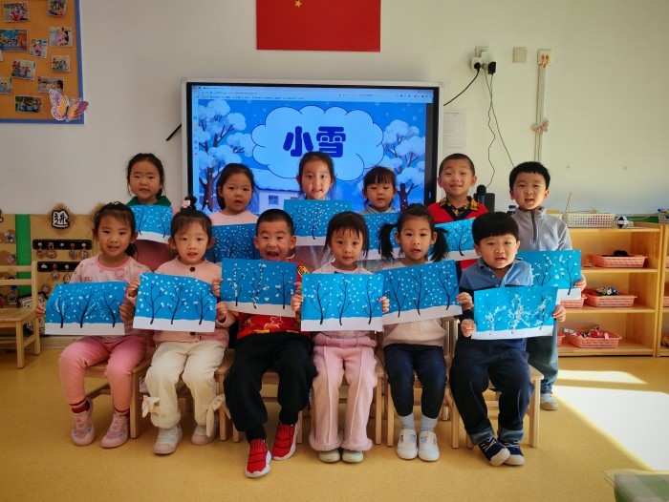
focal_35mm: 27
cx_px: 334
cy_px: 251
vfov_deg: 51.4
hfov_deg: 65.3
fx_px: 522
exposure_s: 1/120
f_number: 1.95
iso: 50
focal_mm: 5.52
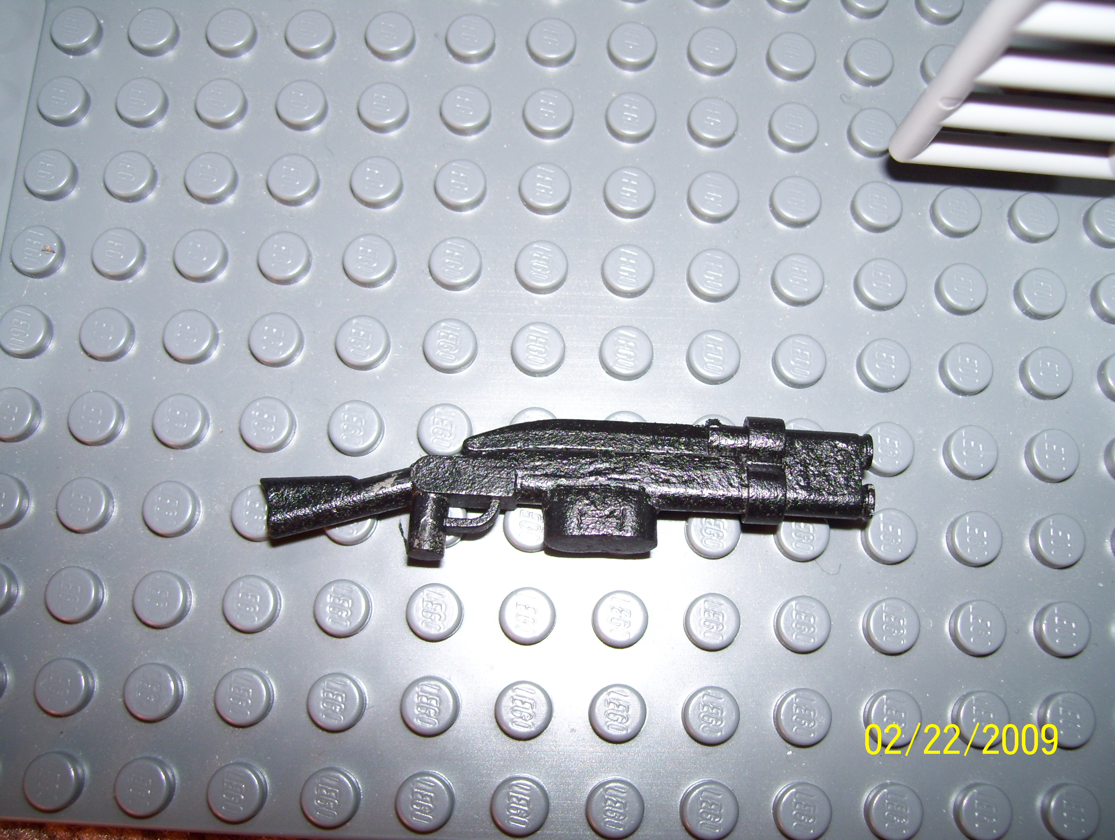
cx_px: 558
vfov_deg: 39.7
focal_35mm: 36
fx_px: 1161
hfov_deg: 51.3
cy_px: 420
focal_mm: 6
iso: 80
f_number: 2.7
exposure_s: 1/60
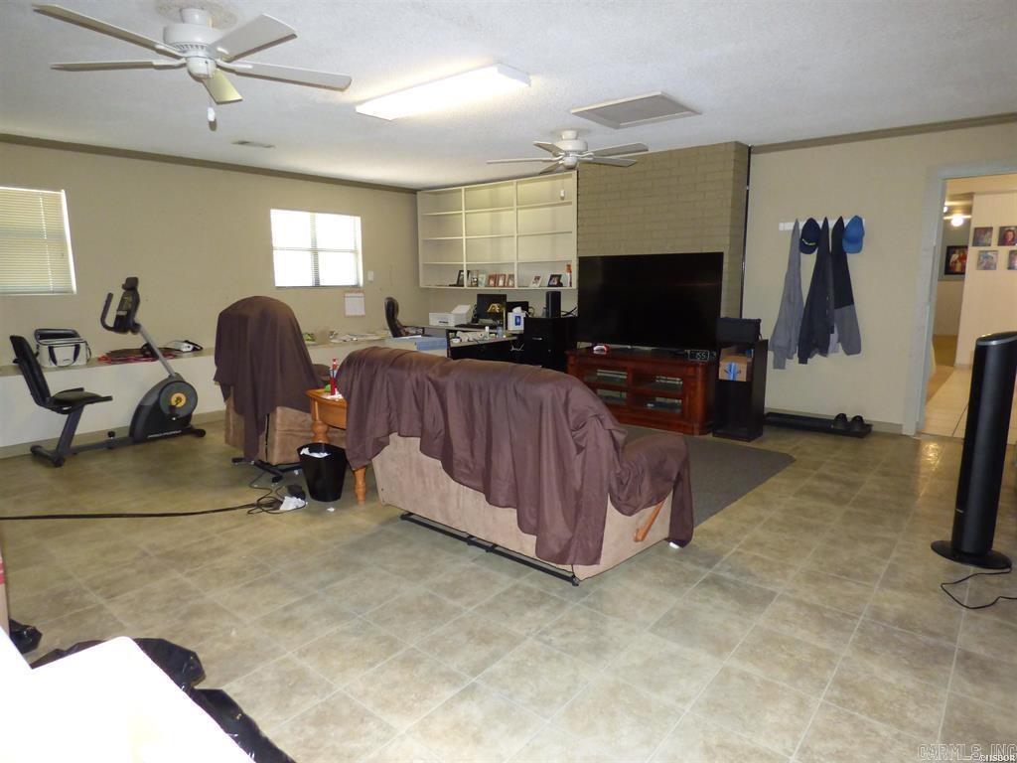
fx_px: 588
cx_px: 508
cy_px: 382
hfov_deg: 81.7
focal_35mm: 20
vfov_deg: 66.0
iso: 640
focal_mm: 3.58
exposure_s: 1/60
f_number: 2.8
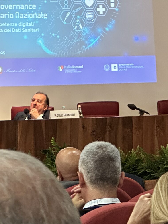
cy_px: 34
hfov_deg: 7.6
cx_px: 46
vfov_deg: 10.1
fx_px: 1269
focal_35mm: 196
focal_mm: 9
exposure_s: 1/50
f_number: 2.8
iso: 250
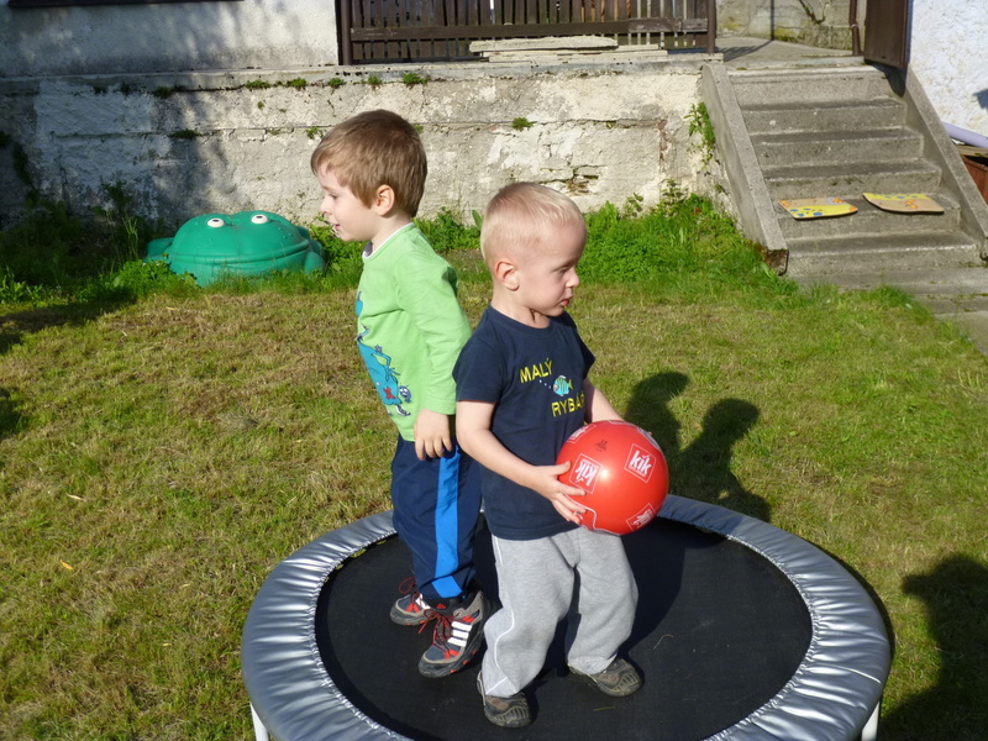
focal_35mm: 39
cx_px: 494
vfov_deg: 36.8
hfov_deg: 47.9
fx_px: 1113
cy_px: 370
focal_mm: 6.9
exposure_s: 1/800
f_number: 3.7
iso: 100
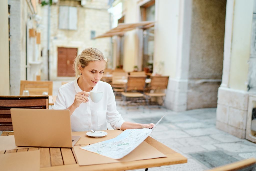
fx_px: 249
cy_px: 86
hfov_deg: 54.4
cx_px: 128
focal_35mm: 35
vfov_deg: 37.8
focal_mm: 35
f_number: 1.6
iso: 100
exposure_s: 1/1250
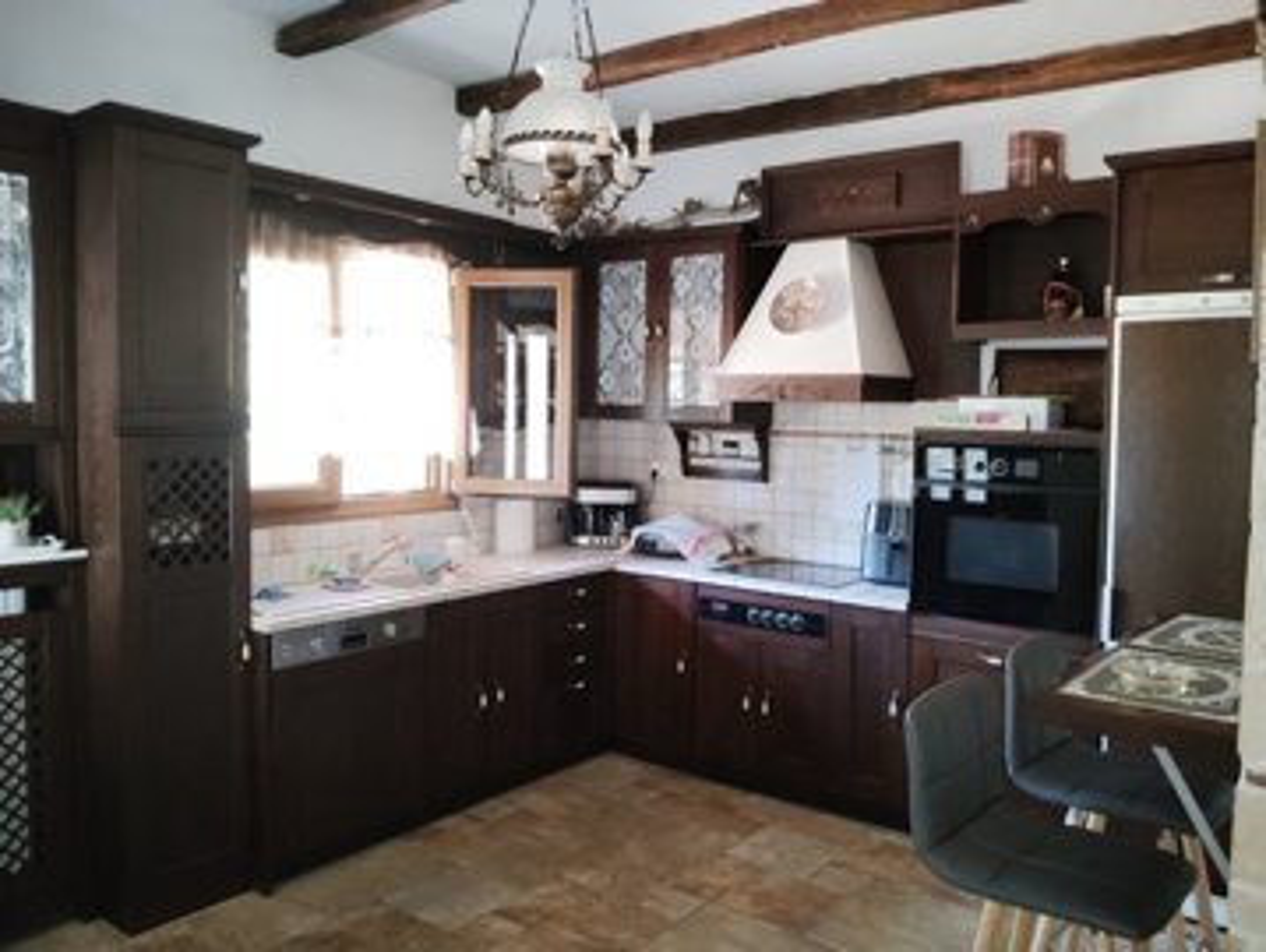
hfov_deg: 63.4
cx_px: 633
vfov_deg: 49.8
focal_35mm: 28
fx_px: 1025
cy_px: 476
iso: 1777
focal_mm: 4.22
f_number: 1.8
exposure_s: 1/25
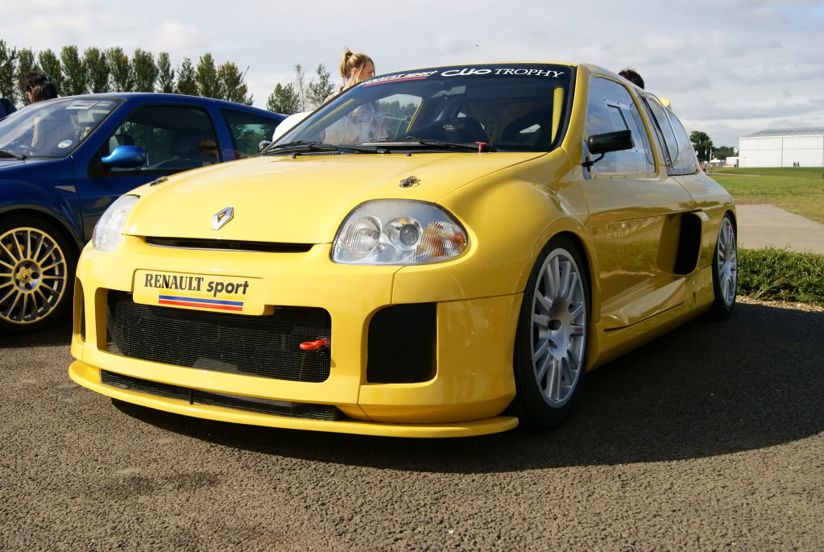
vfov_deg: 37.0
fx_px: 825
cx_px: 412
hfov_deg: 53.1
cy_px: 276
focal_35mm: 36
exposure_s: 1/400
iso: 100
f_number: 5.6
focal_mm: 24
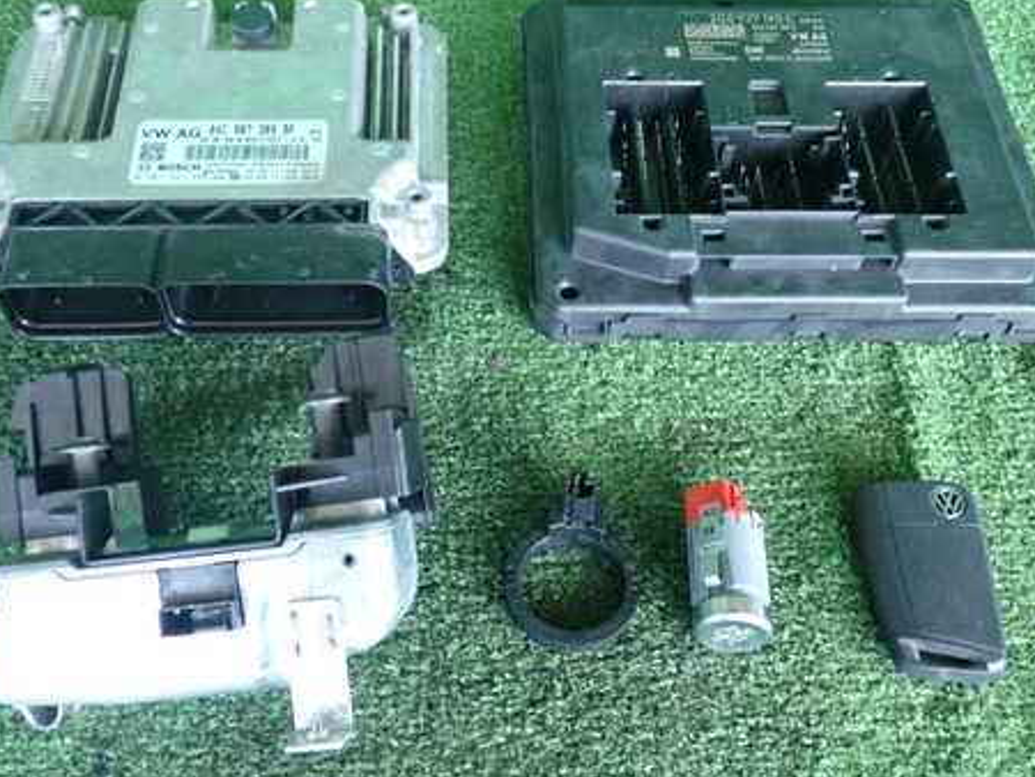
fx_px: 1197
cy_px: 347
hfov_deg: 46.8
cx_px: 518
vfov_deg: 36.0
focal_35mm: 40
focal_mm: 5.4
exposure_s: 1/125
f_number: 2.3
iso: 1000
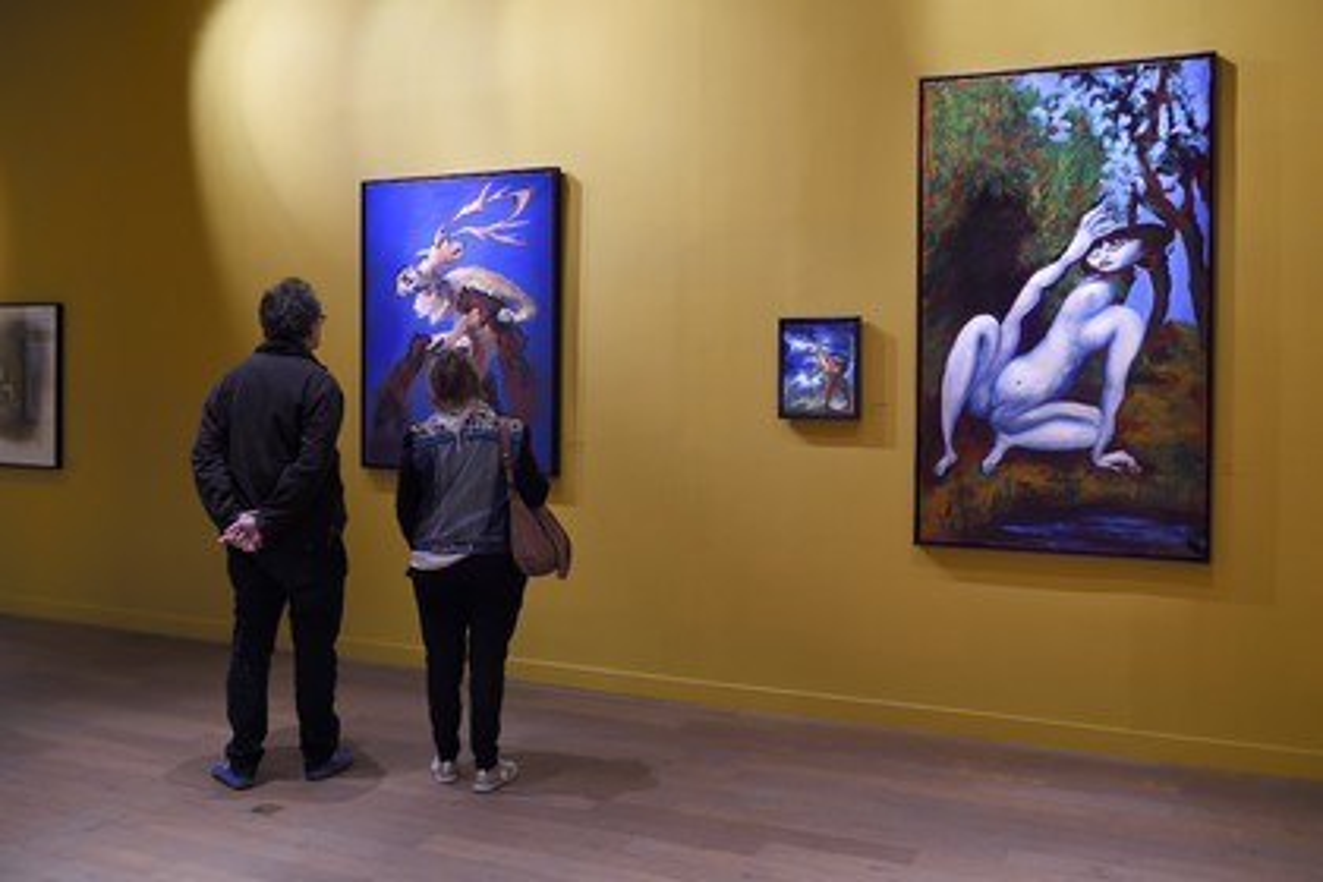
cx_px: 662
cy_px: 441
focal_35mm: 31
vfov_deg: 42.3
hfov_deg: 60.3
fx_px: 1139
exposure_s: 1/15
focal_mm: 31
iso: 1600
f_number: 5.6
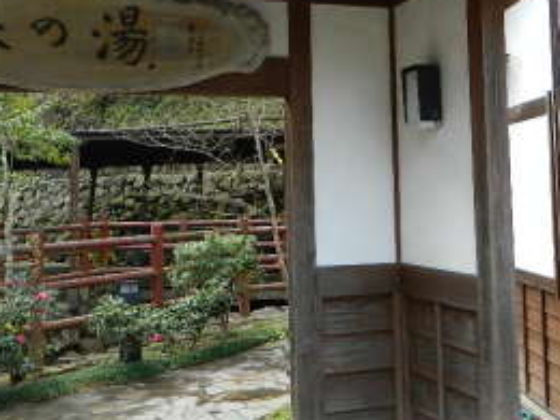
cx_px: 286
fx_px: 777
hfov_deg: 39.7
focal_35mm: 48
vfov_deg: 30.0
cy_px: 130
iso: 80
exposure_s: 1/160
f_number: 3.1
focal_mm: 4.5
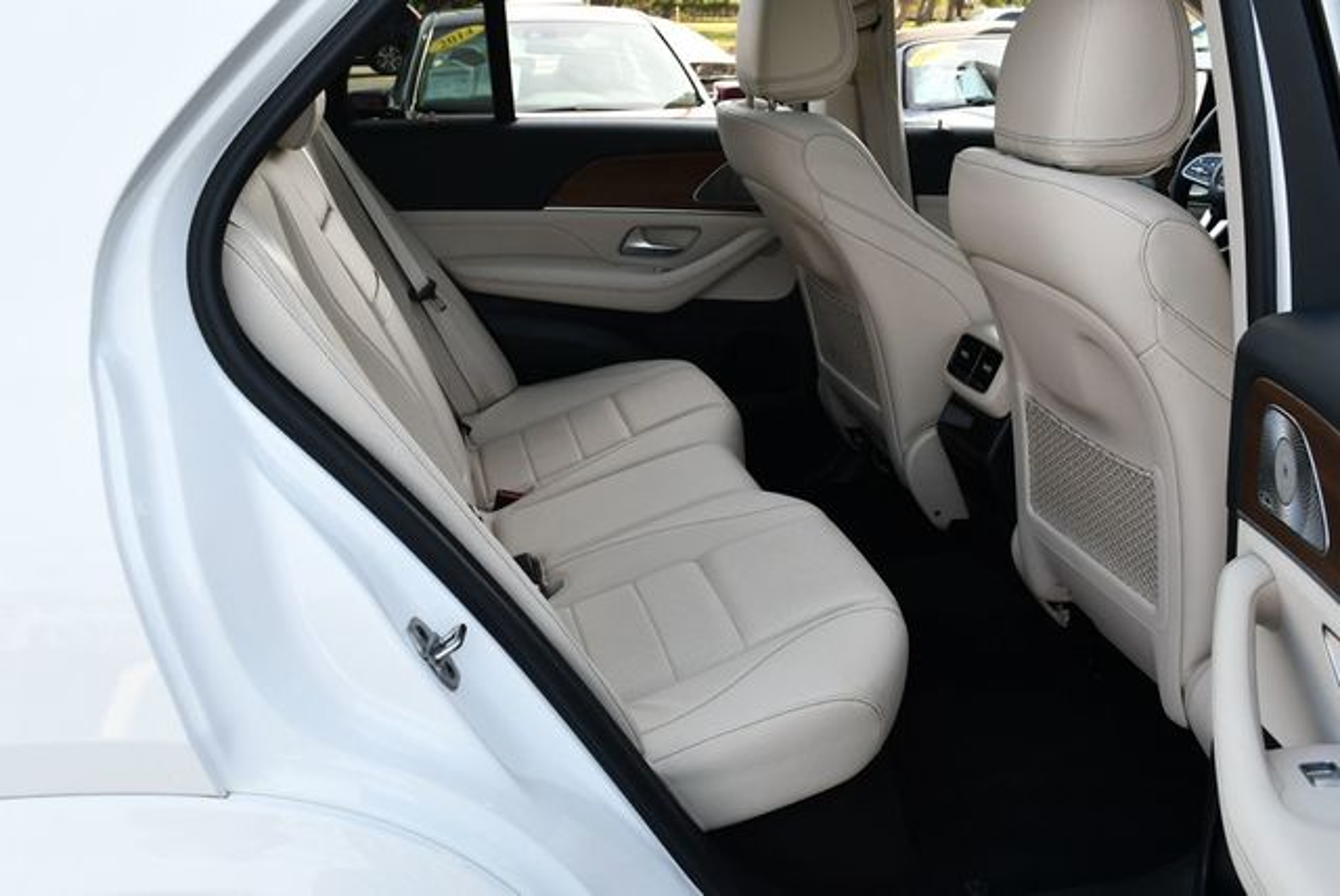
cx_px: 670
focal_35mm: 36
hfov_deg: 53.1
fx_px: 1341
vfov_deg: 36.9
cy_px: 448
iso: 360
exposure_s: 1/250
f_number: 5.6
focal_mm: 18
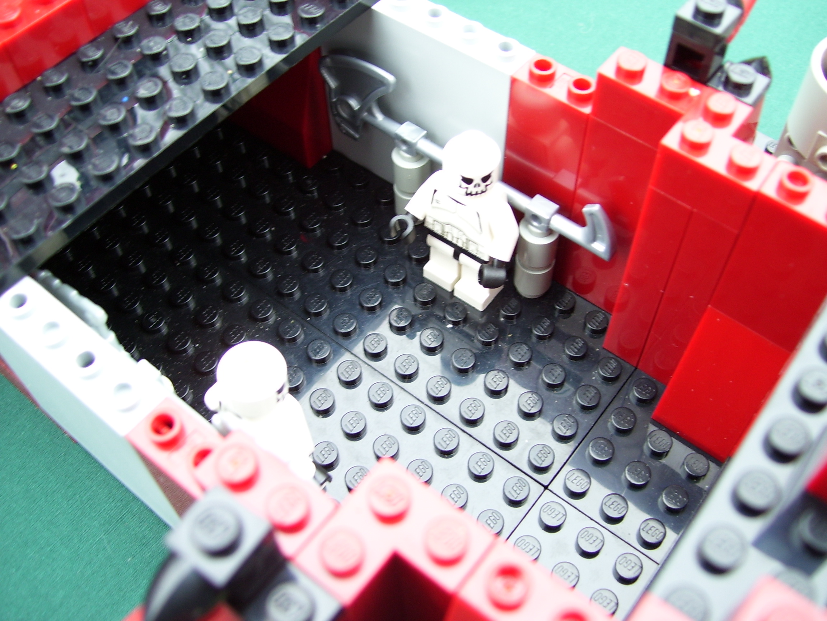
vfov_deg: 39.7
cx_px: 414
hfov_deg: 51.4
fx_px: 860
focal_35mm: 36
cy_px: 310
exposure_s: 1/45
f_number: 2.7
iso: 80
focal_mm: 6
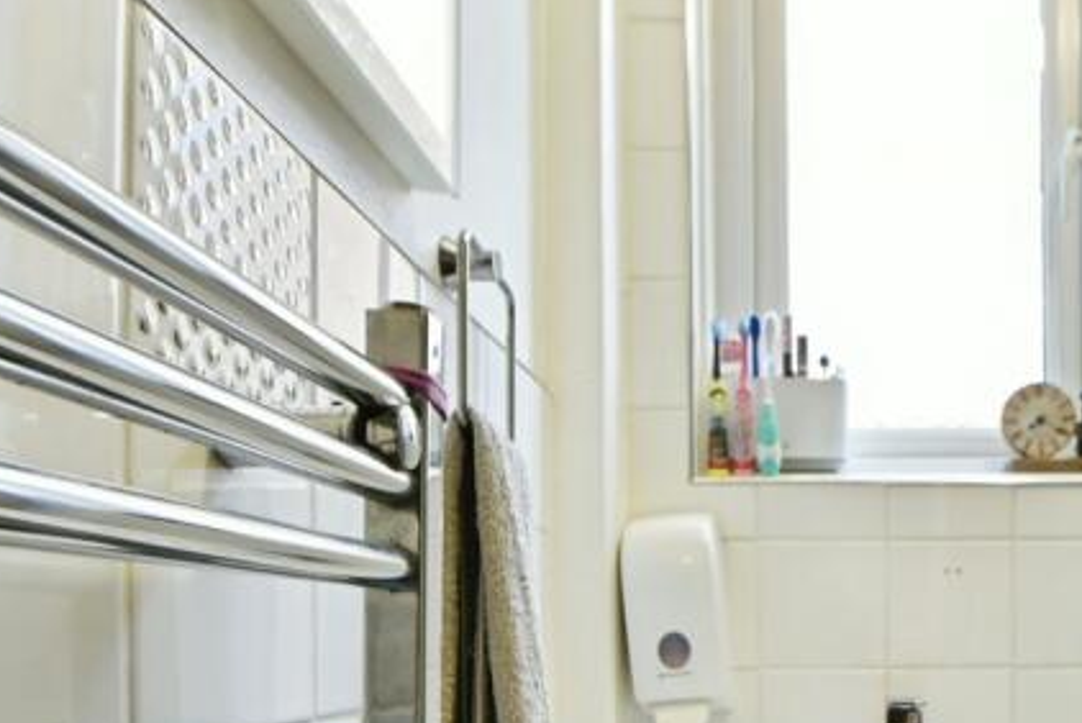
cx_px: 820
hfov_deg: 53.1
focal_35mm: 34
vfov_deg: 35.9
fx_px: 1023
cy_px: 690
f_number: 9
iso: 1100
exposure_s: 1/15
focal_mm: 14
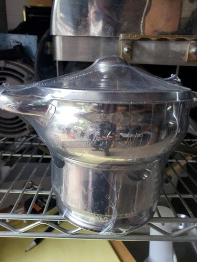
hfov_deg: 53.1
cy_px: 131
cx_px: 98
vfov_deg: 67.3
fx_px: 197
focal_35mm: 26
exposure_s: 1/100
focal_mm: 4.3
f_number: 2.4
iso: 160
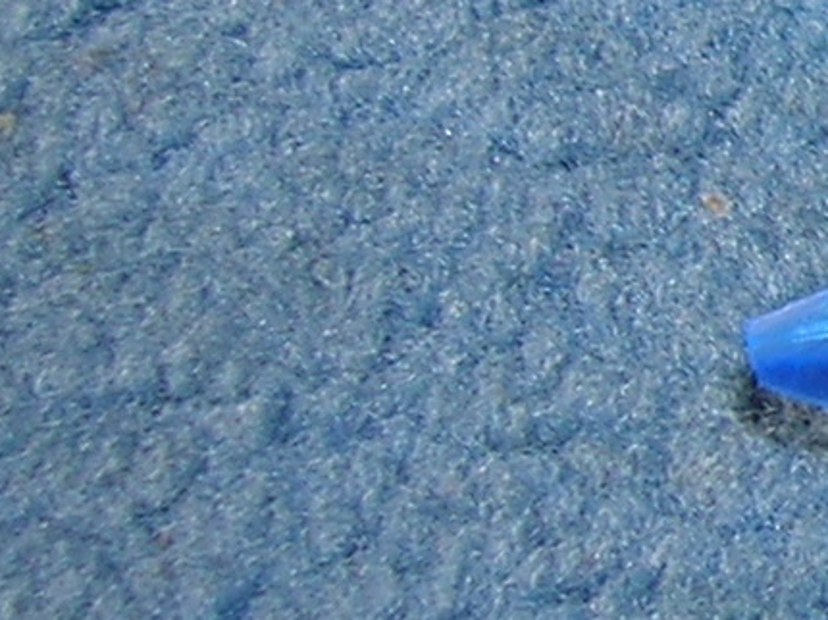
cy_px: 137
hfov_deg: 9.8
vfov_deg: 8.2
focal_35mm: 181
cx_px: 1883
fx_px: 4327
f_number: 2.9
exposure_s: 1/60.1
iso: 50
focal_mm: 5.7
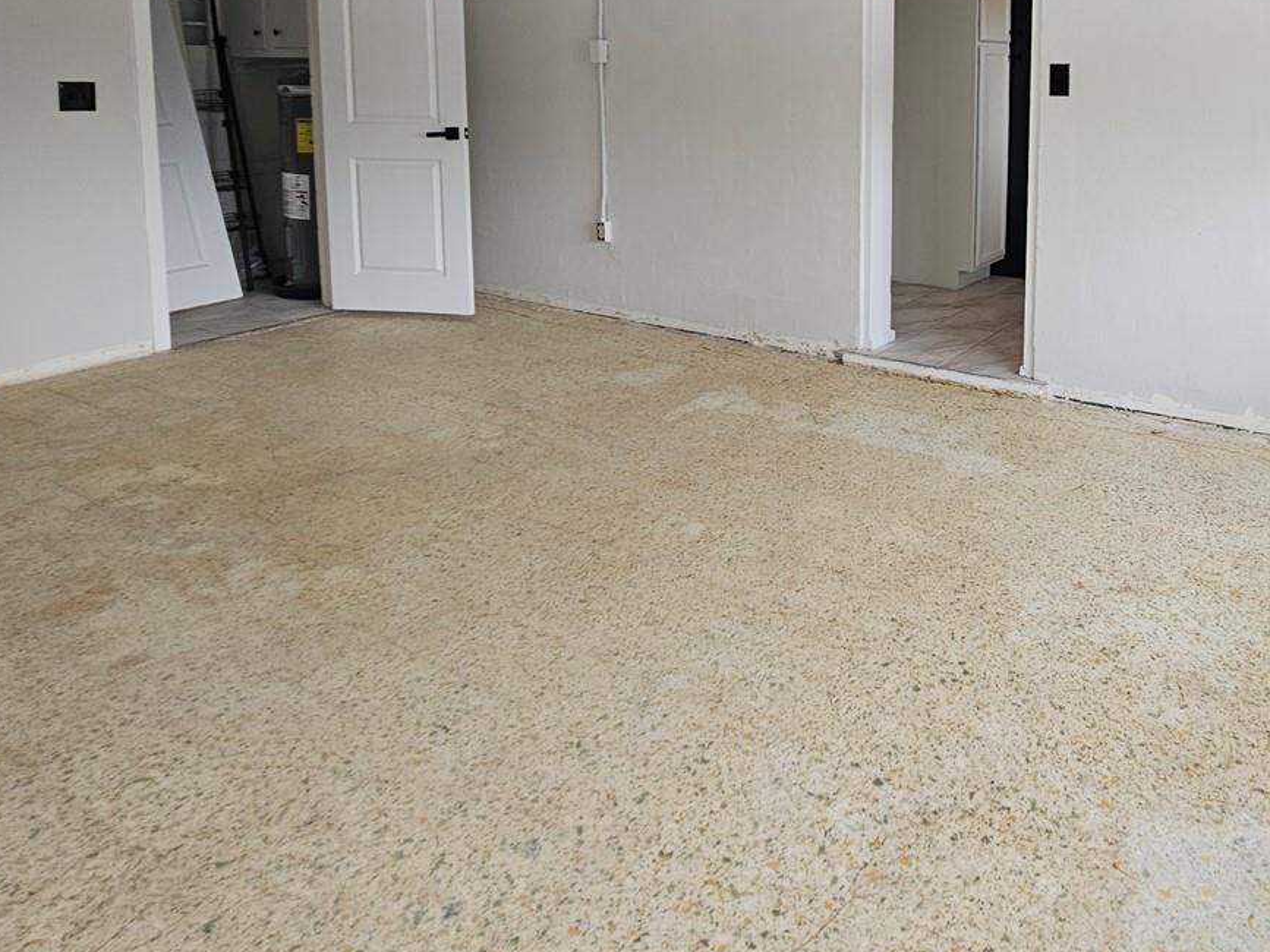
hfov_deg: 68.5
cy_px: 179
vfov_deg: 52.8
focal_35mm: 24
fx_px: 880
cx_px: 896
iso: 64
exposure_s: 1/60
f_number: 2.2
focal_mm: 2.2
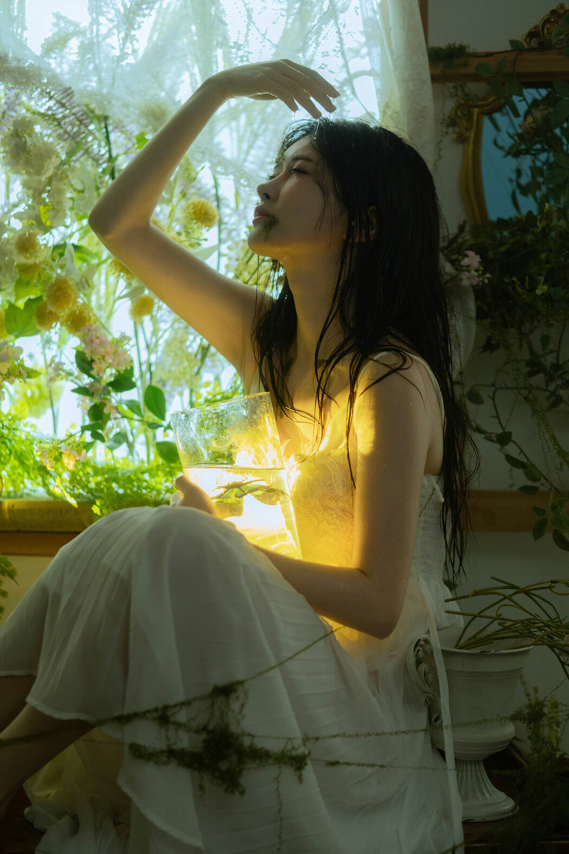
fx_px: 1991
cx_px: 284
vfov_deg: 24.2
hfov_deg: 16.3
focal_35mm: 84
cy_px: 427
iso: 500
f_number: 1.4
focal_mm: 56
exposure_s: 1/400
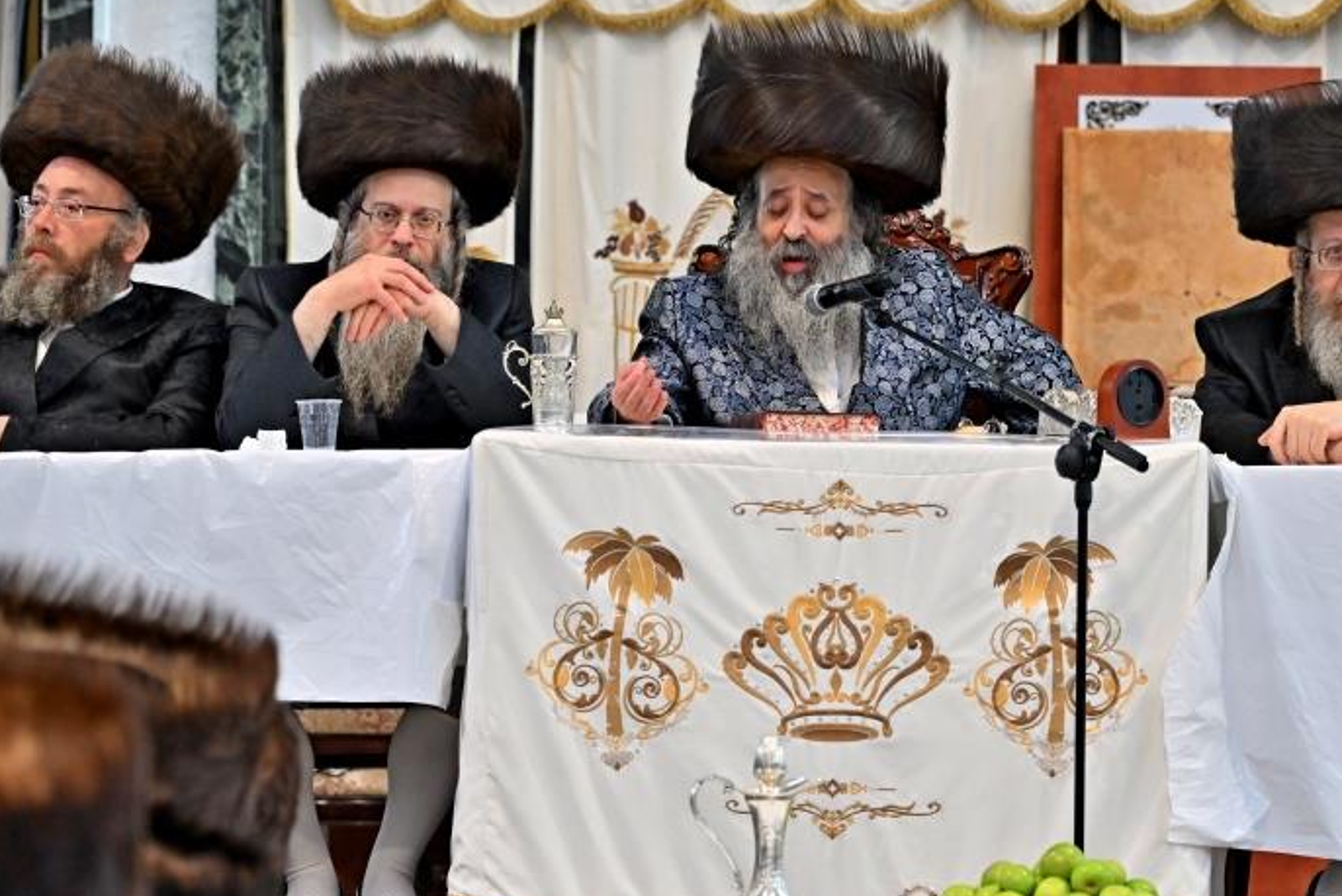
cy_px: 398
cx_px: 741
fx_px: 6675
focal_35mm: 179
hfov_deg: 11.5
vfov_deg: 7.7
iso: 1000
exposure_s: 1/320
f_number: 4
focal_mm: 120
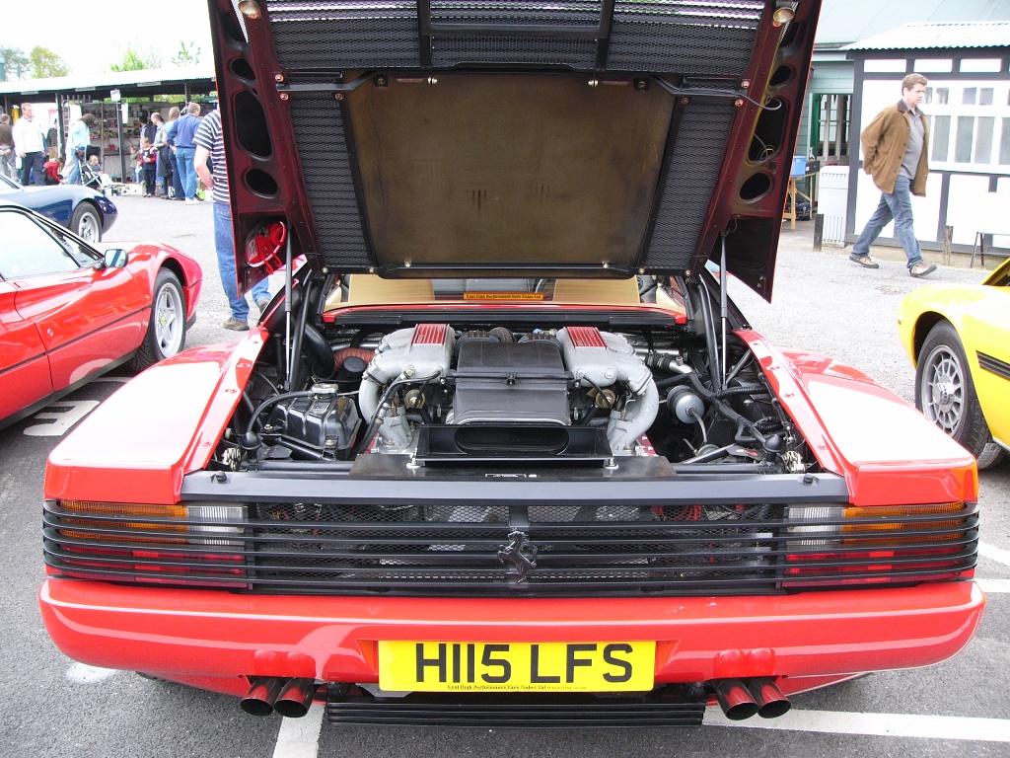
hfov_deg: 51.4
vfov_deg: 39.7
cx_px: 505
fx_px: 1050
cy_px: 379
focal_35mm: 36
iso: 50
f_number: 2.8
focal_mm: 6
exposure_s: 1/80
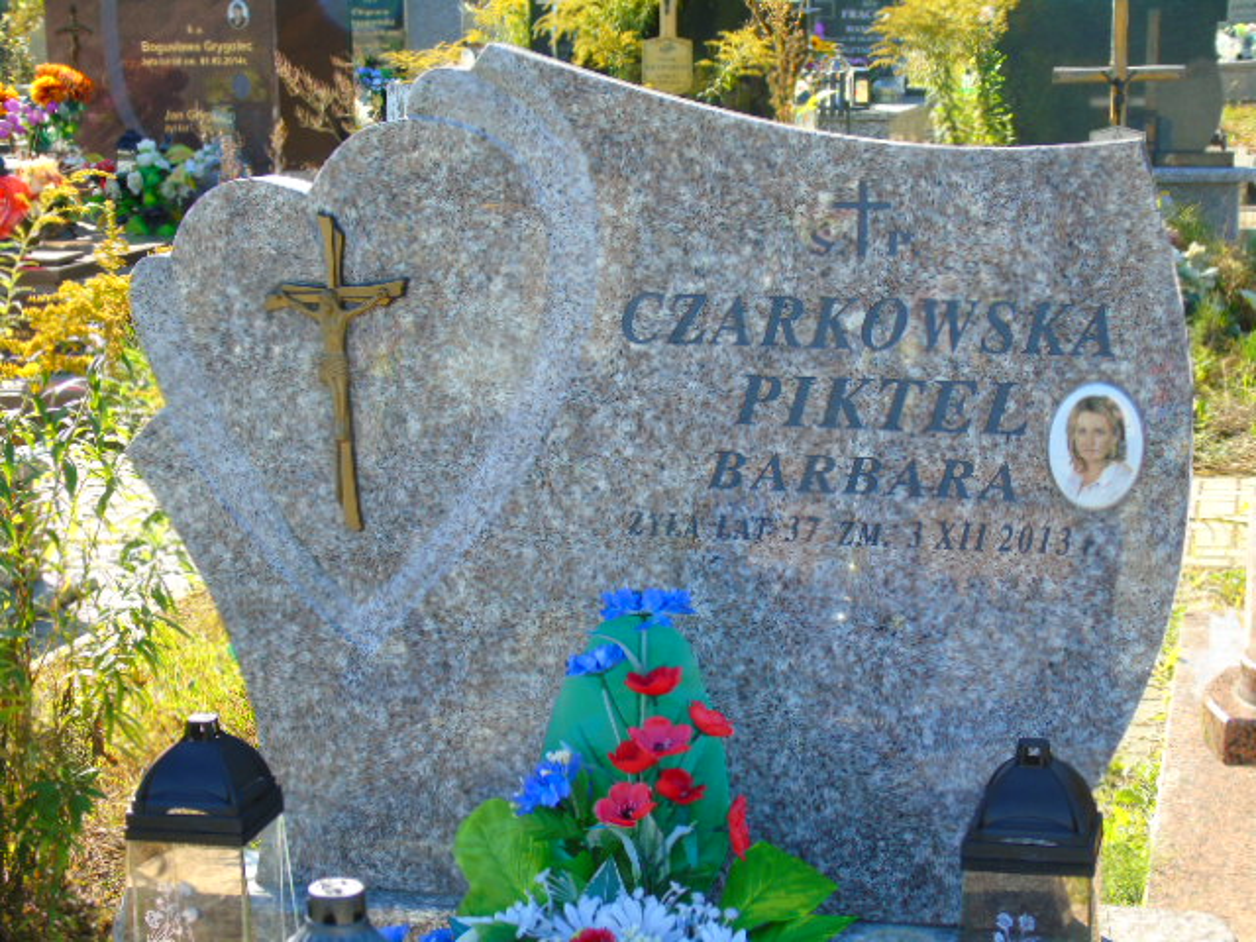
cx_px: 628
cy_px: 471
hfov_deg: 27.4
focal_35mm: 71
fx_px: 2576
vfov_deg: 20.7
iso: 80
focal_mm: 13
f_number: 4.7
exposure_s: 1/125
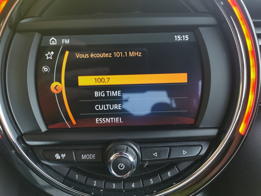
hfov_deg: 65.3
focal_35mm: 27
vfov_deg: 51.4
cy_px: 98
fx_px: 204
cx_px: 130
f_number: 1.8
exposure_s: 1/50
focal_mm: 5.58
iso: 320
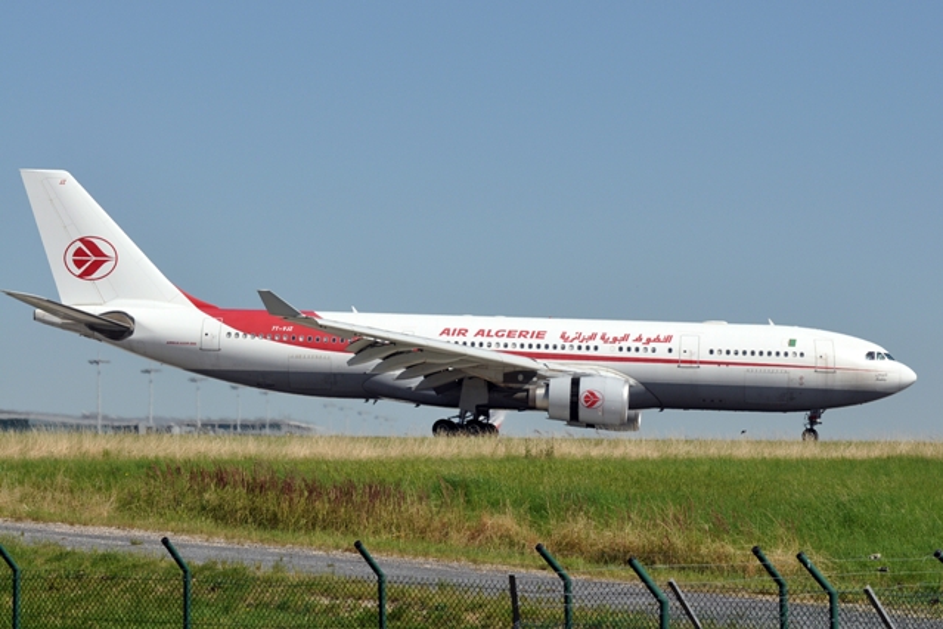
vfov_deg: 9.0
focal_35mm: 153
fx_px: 4007
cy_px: 314
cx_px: 472
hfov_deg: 13.4
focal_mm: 102
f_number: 8
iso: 250
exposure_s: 1/1600
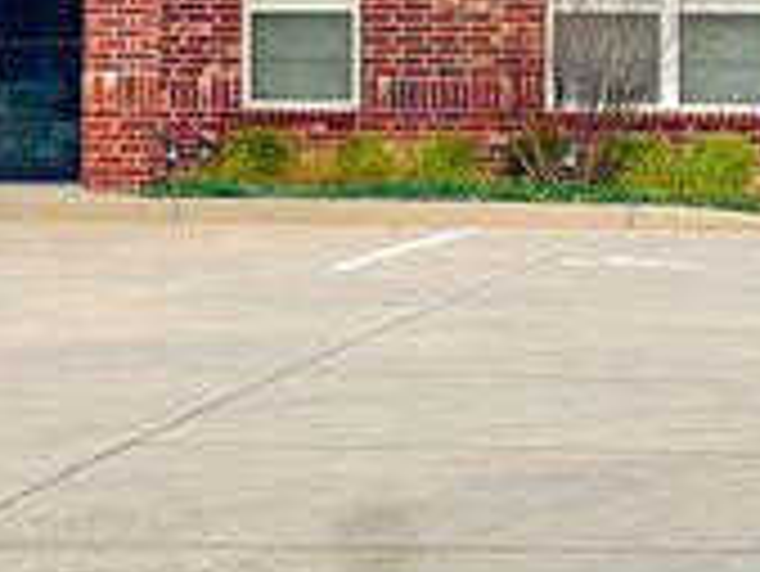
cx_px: -4
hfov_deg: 8.6
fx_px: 5009
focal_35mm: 228
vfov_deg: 6.5
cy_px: 2
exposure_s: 1/171
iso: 25
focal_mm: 9
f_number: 2.8
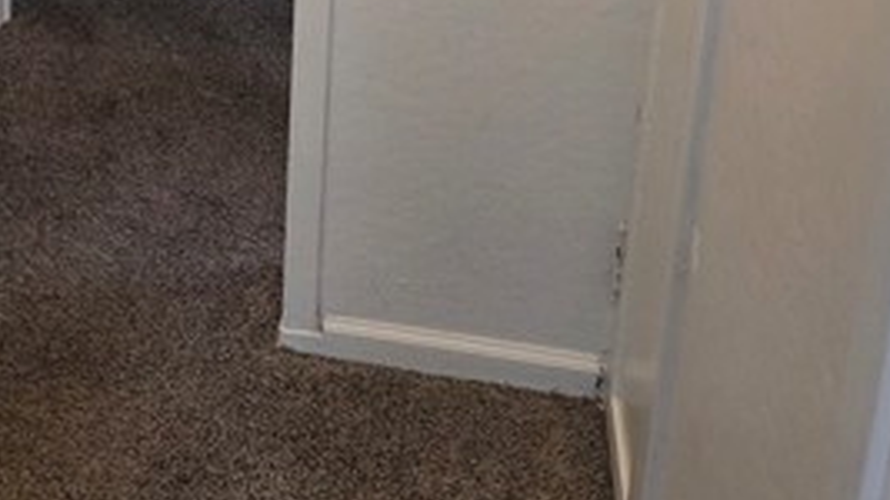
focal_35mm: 60
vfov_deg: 18.4
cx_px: 153
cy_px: -180
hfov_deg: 33.7
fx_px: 1416
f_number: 1.7
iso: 200
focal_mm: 6.3
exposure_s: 1/120
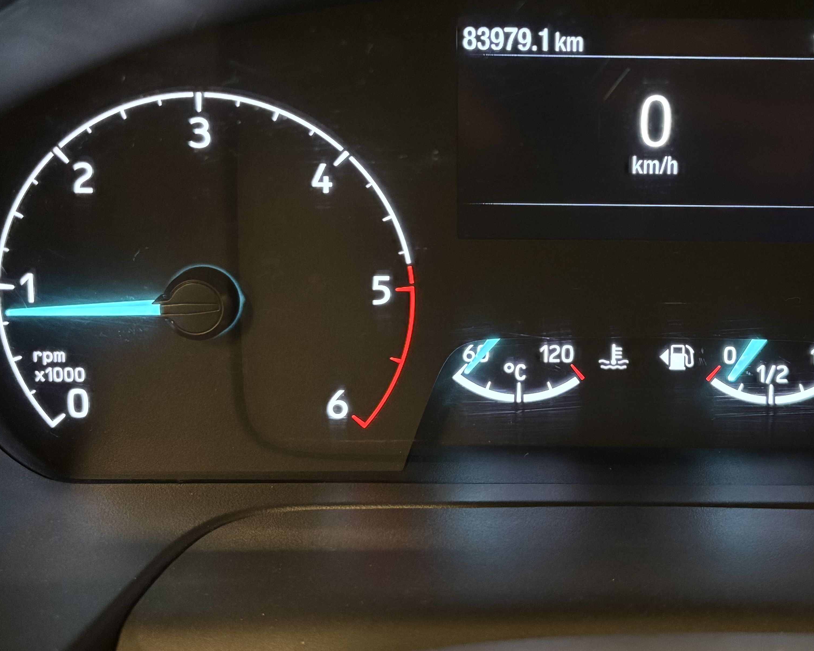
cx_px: 574
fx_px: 1156
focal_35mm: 48
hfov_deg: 38.1
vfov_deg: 31.2
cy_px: 215
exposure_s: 1/29
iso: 800
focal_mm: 5.96
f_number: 1.6
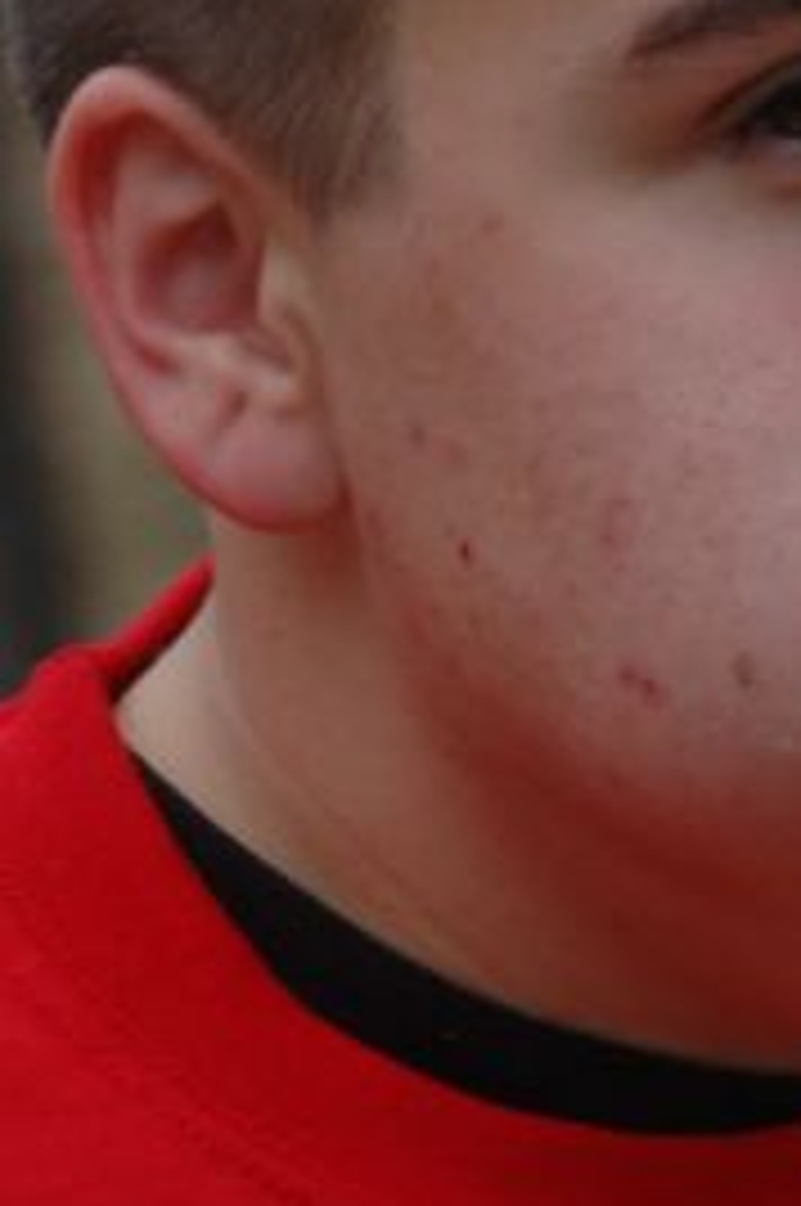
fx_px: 20173
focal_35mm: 603
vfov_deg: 3.4
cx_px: 666
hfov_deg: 2.3
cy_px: 608
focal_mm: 105
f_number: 5.6
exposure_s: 1/160
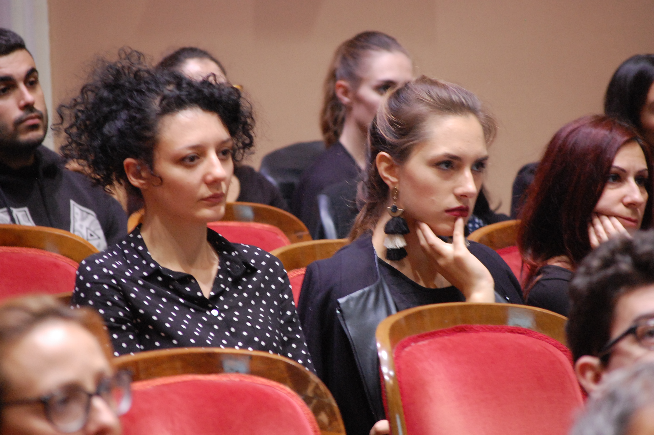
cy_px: 218
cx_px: 327
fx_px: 4084
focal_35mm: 225
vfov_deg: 6.1
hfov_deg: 9.2
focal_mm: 150
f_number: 5.3
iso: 1600
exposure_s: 1/13
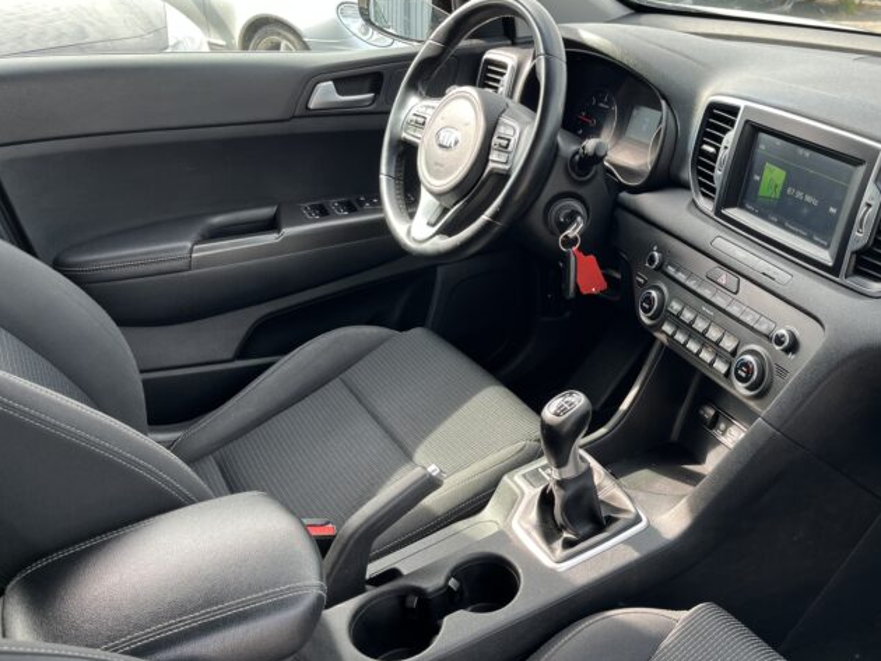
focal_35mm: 33
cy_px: 323
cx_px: 558
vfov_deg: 43.0
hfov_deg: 54.6
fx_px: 840
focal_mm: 5.1
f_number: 1.6
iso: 40
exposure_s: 1/168
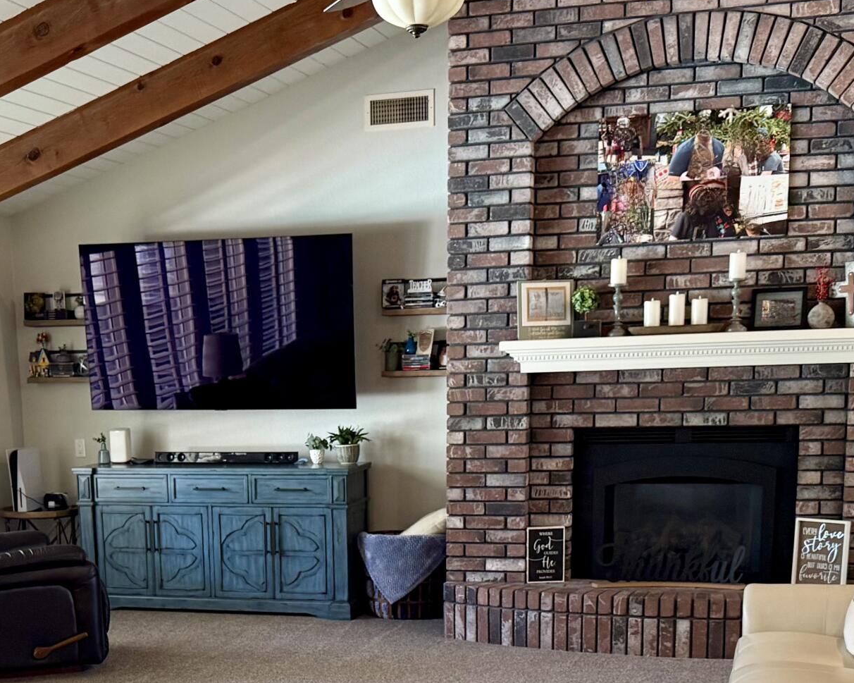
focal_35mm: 58
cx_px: 278
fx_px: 1466
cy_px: 649
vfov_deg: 25.2
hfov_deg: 32.2
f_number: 1.78
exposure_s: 1/60
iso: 250
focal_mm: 6.76
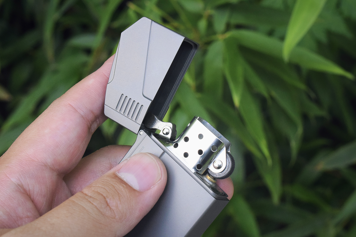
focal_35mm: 82
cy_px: 118
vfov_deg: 16.6
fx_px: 816
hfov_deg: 24.6
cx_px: 178
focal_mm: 55
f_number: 13
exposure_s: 1/640
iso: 3200
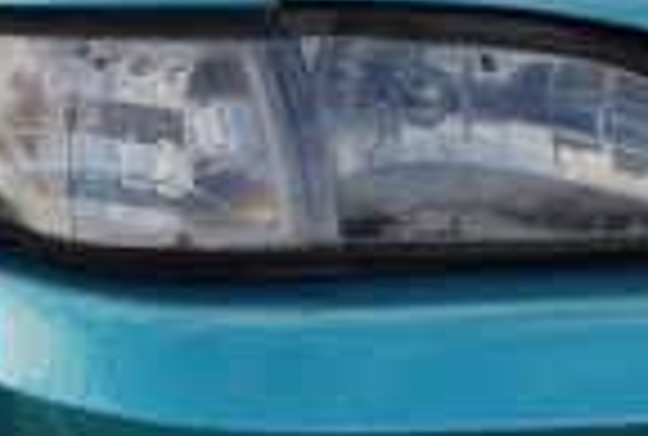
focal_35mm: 216
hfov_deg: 9.5
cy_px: -270
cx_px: 518
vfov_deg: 6.3
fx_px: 3900
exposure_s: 1/125
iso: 140
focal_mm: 26
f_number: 5.6
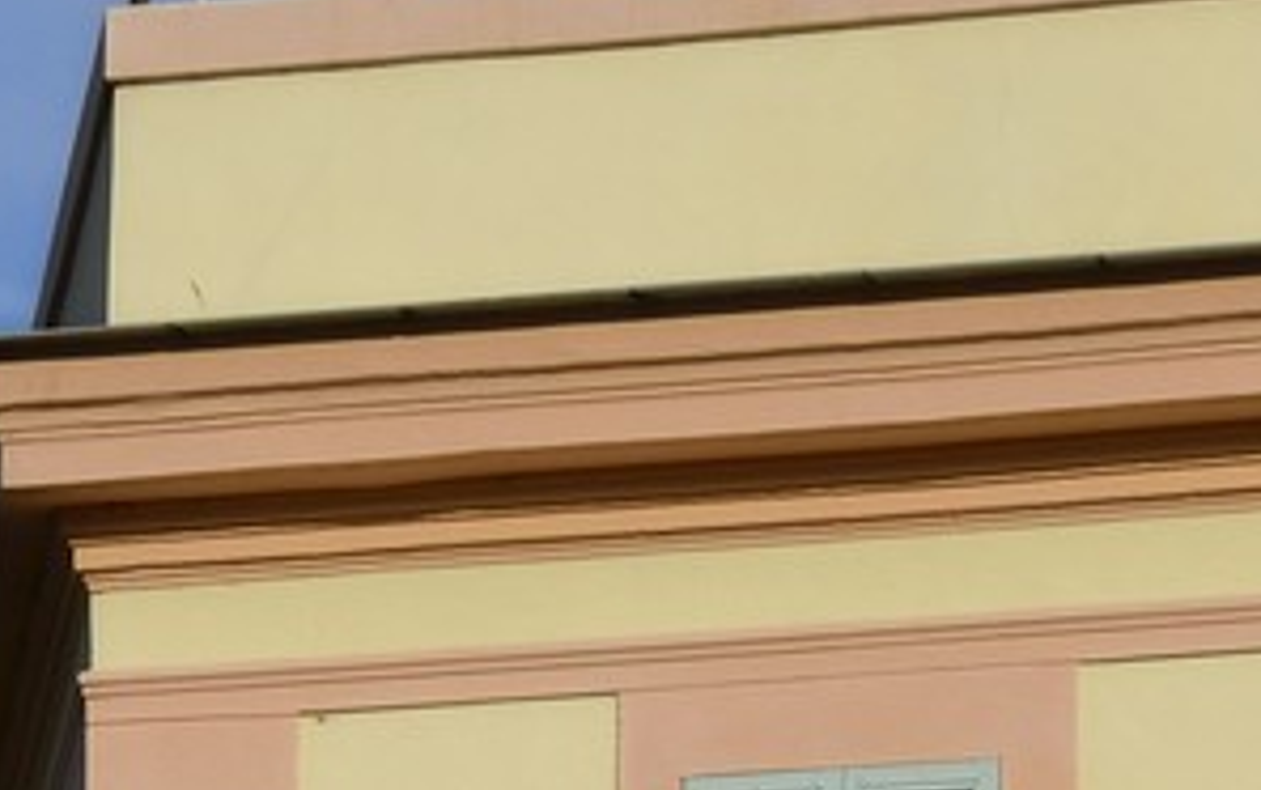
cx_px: 1393
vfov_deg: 6.0
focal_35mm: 192
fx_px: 6602
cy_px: 2816
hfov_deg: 10.8
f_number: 13
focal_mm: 35
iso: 200
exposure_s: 1/320
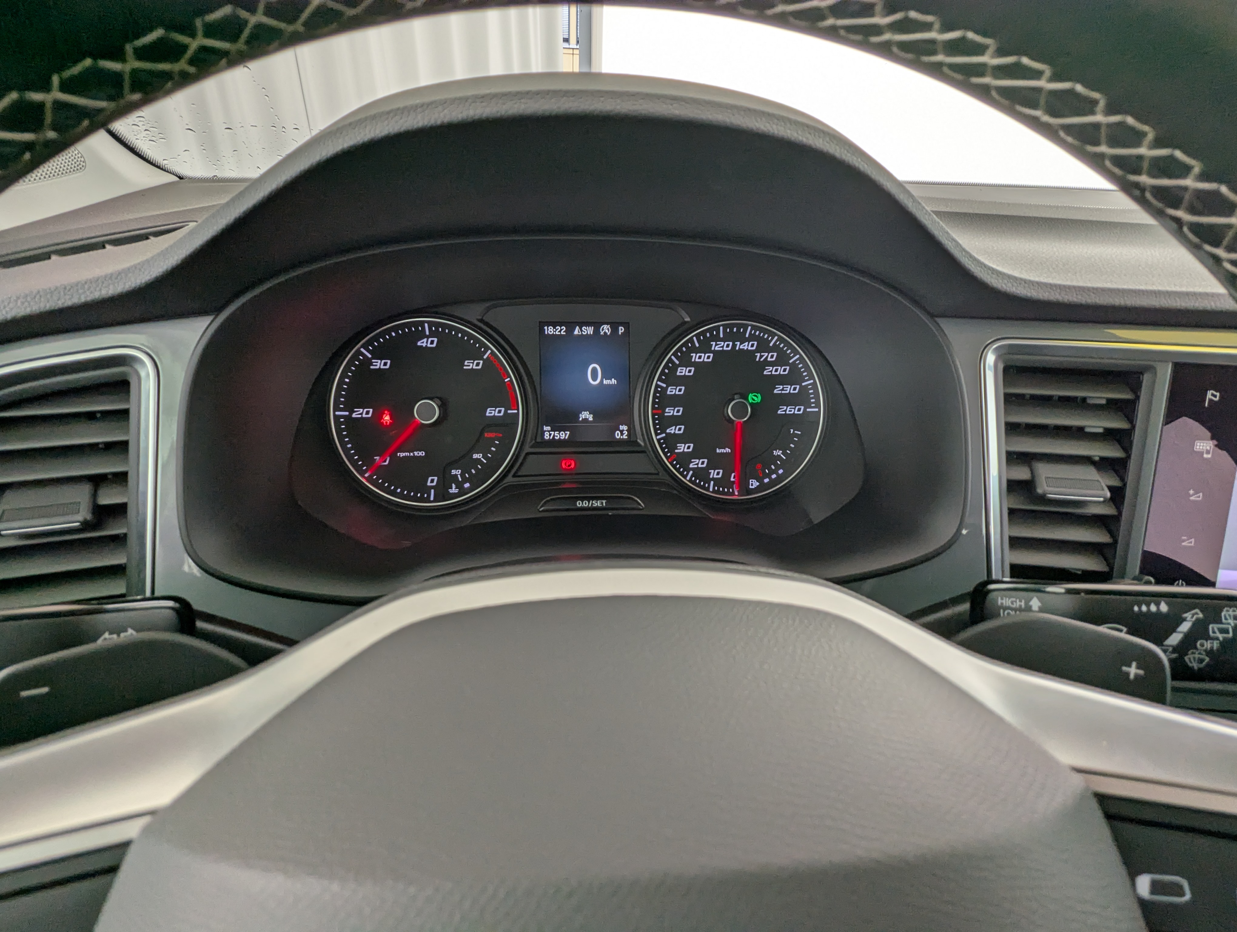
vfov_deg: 78.2
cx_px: 618
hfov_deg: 94.4
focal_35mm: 16
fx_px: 573
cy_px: 466
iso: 60
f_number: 2.2
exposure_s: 1/59
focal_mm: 2.35
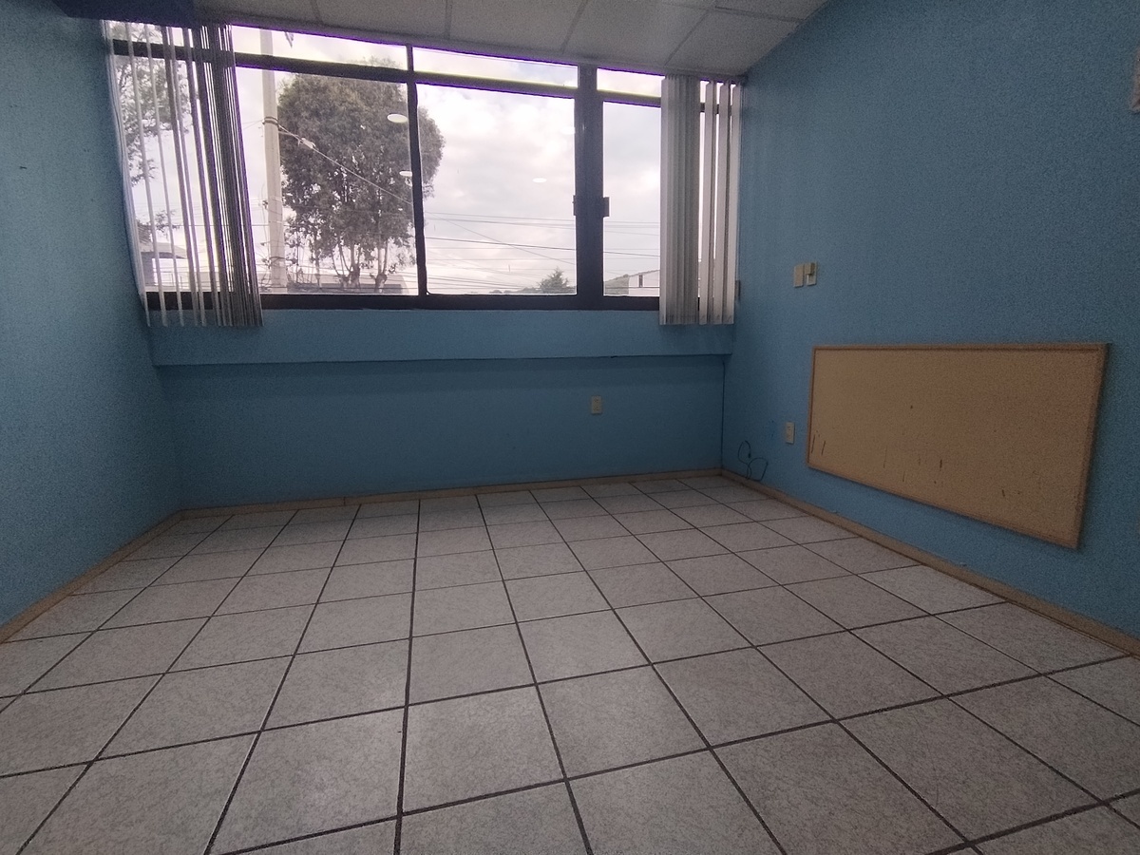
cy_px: 428
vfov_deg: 78.1
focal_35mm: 16
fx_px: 527
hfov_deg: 94.5
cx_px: 570
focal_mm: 1.42
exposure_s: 1/109
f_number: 2.2
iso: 100
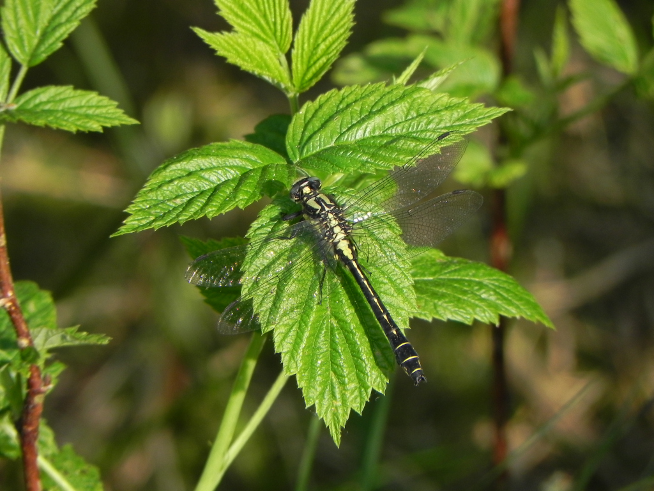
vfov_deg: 2.2
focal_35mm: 678
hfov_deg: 2.9
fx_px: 12809
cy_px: 246
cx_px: 327
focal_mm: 120
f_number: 5.6
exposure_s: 1/298
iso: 160
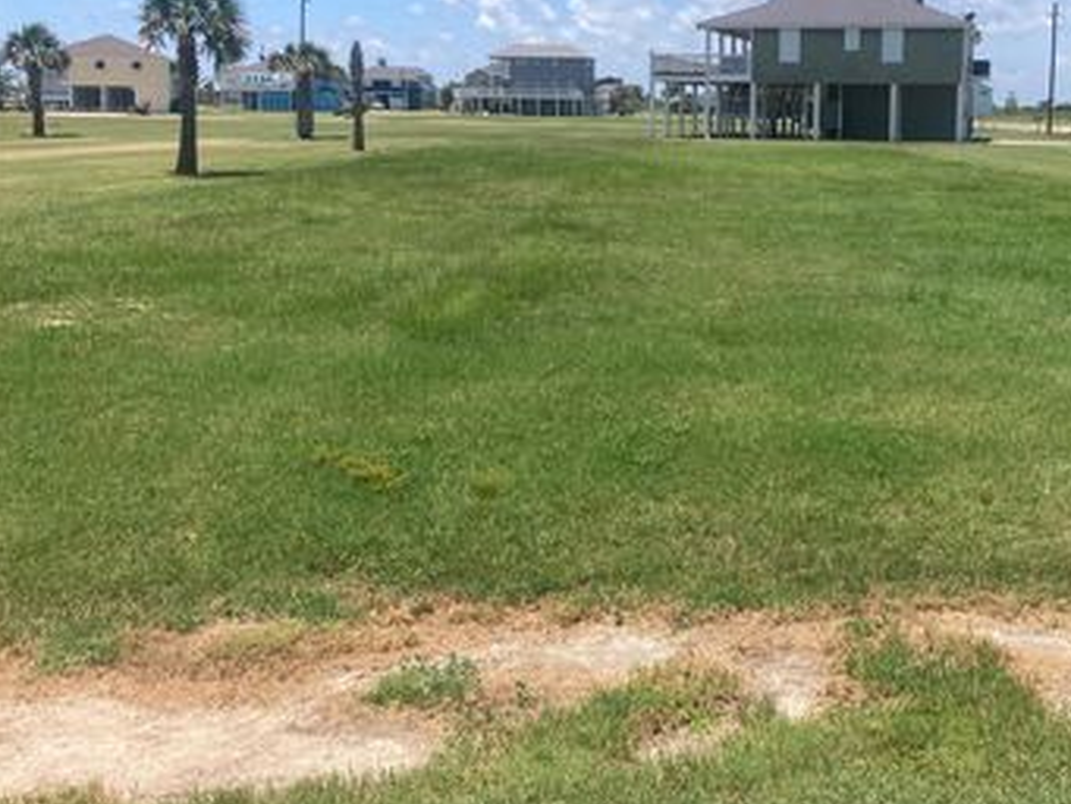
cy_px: 253
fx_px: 1269
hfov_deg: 44.6
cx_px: 773
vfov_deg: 34.7
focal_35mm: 41
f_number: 1.8
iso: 25
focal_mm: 3.99
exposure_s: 1/2404
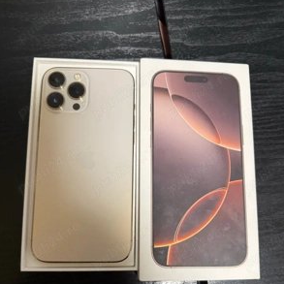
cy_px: 181
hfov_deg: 55.6
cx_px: 143
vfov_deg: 54.8
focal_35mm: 29
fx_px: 269
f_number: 1.78
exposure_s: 1/60
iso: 320
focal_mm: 6.76
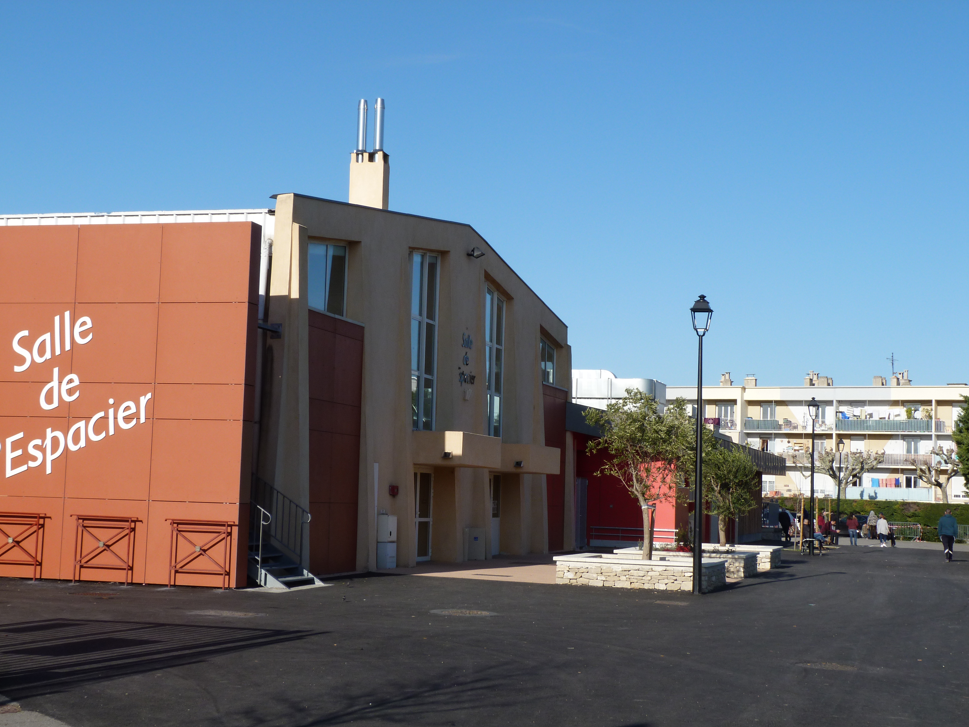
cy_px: 367
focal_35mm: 58
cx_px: 478
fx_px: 1623
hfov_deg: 33.2
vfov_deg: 25.2
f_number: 5.6
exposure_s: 1/400
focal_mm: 10.2
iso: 80
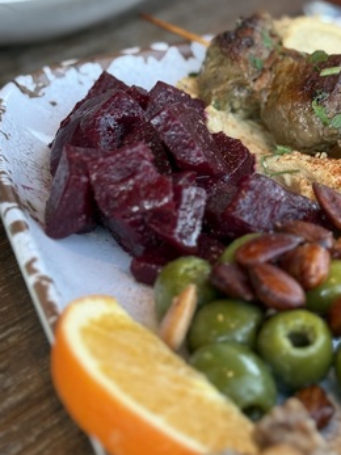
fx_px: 1091
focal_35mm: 83
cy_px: 190
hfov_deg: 17.6
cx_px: 286
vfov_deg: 23.5
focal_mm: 6.76
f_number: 1.78
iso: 80
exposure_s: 1/60
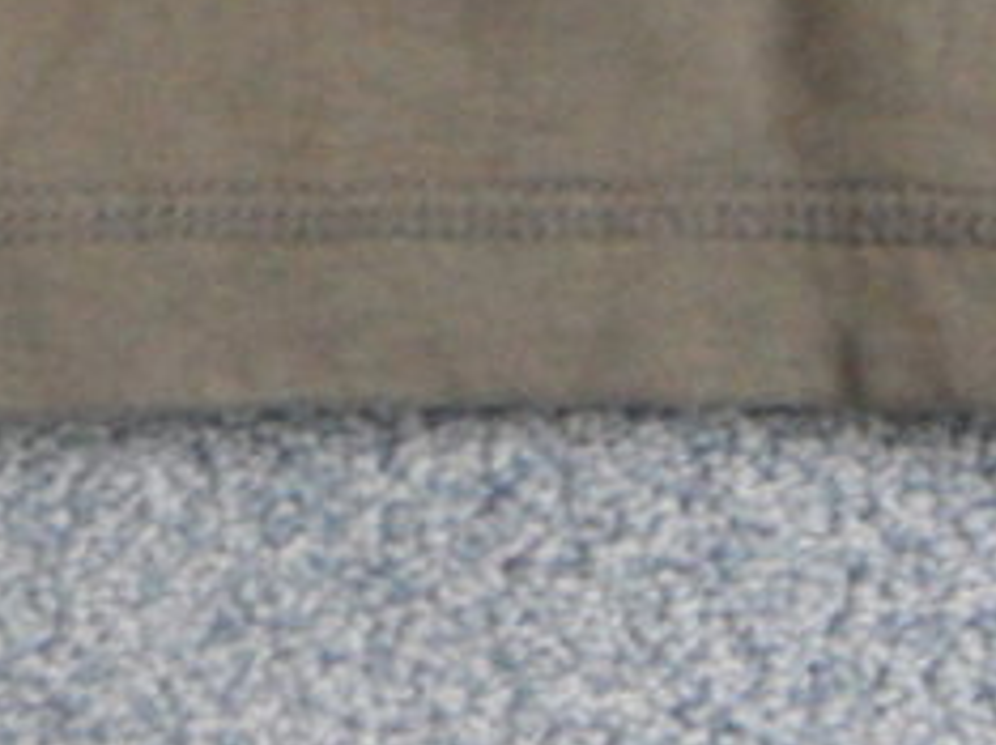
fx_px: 3938
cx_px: 164
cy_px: -1230
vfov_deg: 9.3
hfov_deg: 14.3
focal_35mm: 137
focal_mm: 4.1
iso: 200
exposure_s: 1/30
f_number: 2.9
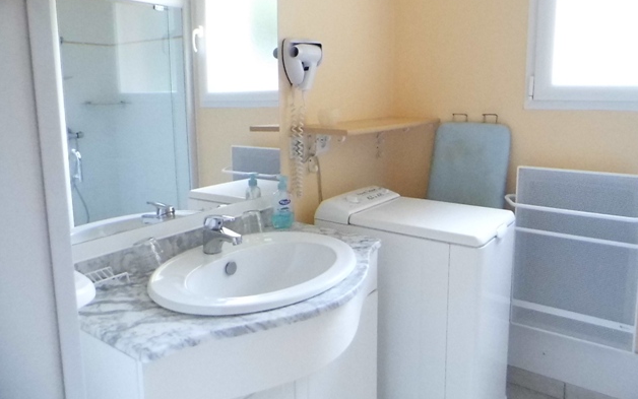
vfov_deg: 45.9
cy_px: 163
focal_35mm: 27
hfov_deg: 68.4
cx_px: 324
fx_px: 470
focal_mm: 4.5
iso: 1600
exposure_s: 1/320
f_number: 3.1
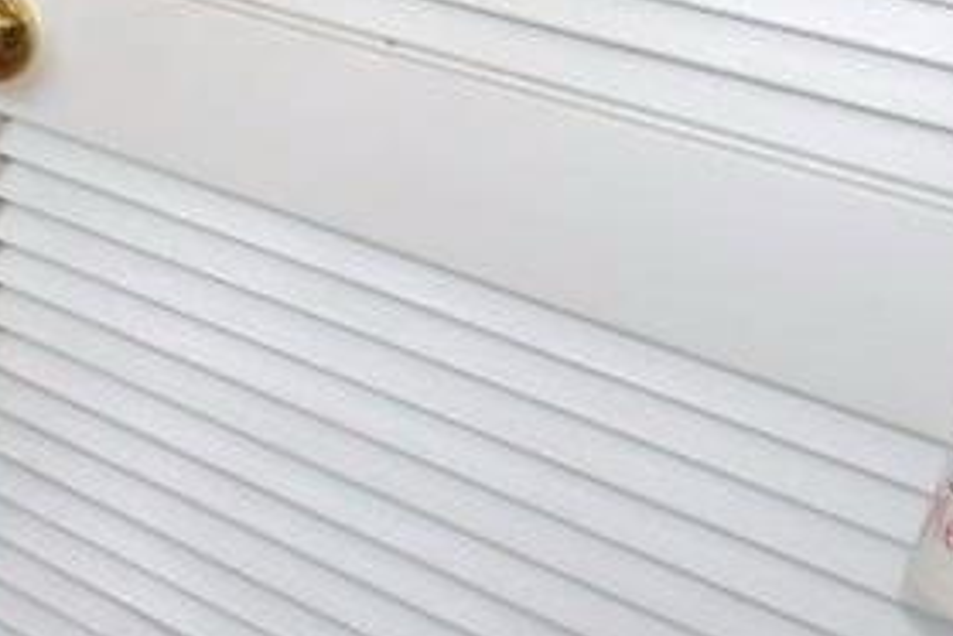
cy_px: -294
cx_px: -1240
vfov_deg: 14.8
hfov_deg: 15.4
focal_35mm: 86
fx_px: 2276
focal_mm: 10
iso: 560
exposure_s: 1/60.2
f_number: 4.5
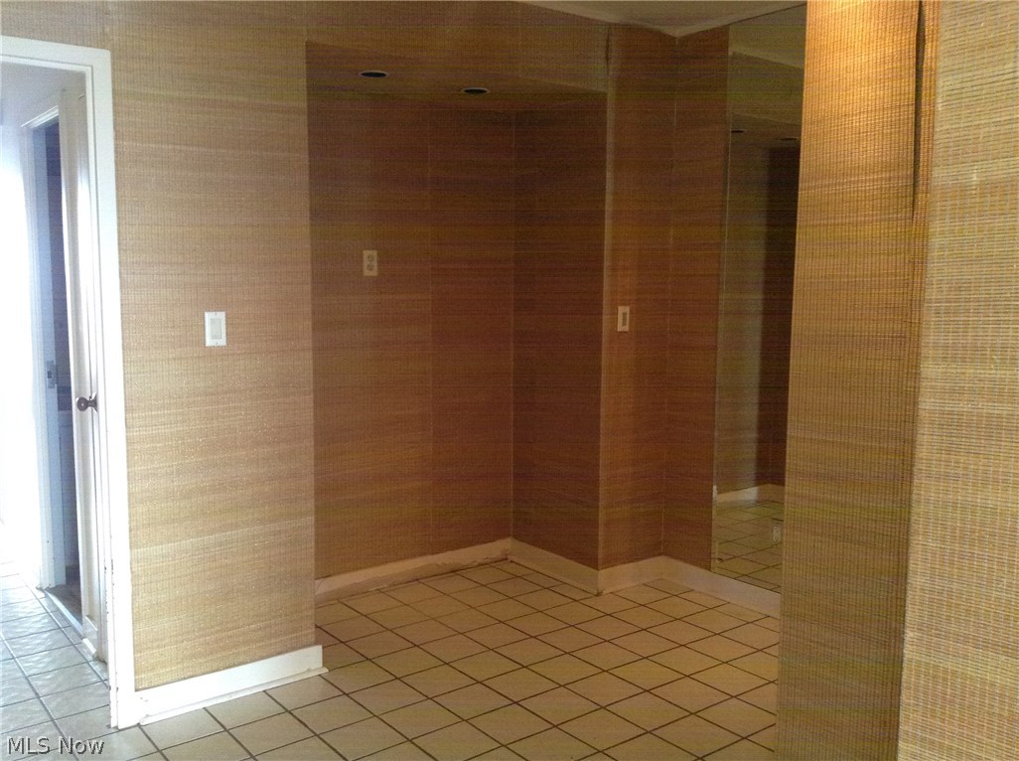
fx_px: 970
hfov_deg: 55.4
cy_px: 380
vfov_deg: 42.8
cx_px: 510
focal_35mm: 33
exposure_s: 1/25
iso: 160
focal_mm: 3.3
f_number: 2.4
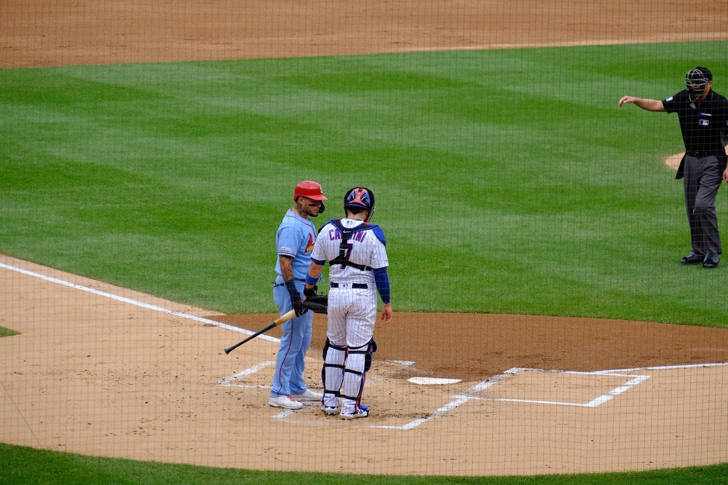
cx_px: 364
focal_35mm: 300
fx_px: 6066
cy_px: 242
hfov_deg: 6.9
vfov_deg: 4.6
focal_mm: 200
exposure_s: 1/800
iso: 400
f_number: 5.6
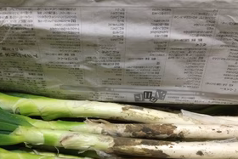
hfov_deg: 42.6
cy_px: 124
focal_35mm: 46
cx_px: 105
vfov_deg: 28.7
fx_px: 304
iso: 200
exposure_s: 1/24
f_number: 2.4
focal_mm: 3.3
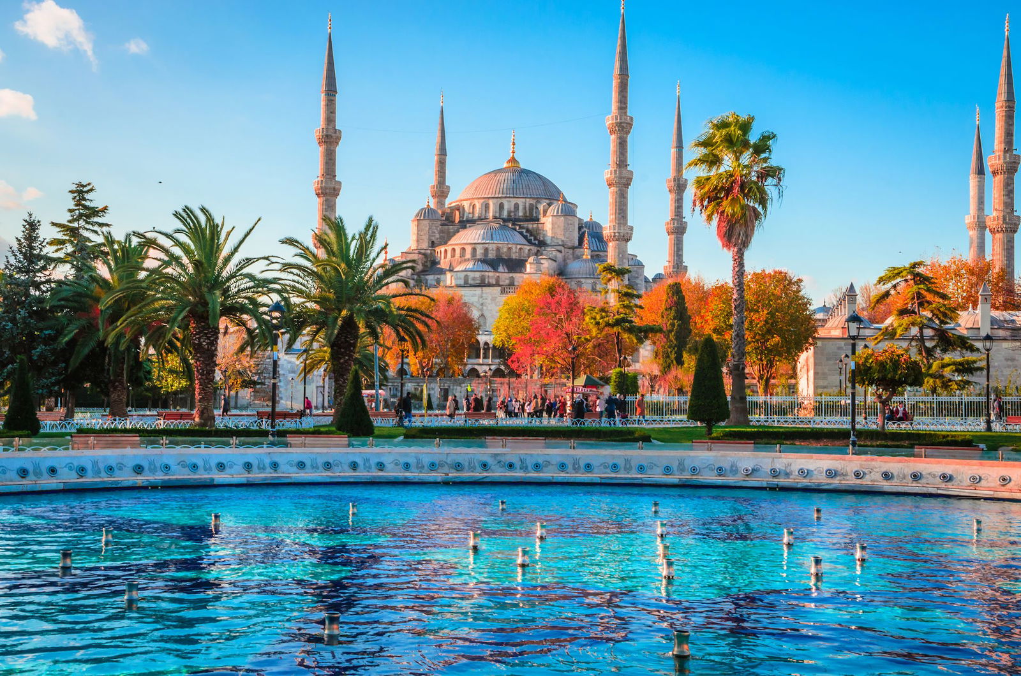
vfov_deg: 28.8
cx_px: 510
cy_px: 338
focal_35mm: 46
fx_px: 1316
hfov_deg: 42.4
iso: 250
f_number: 13
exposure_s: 1/160
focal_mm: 31
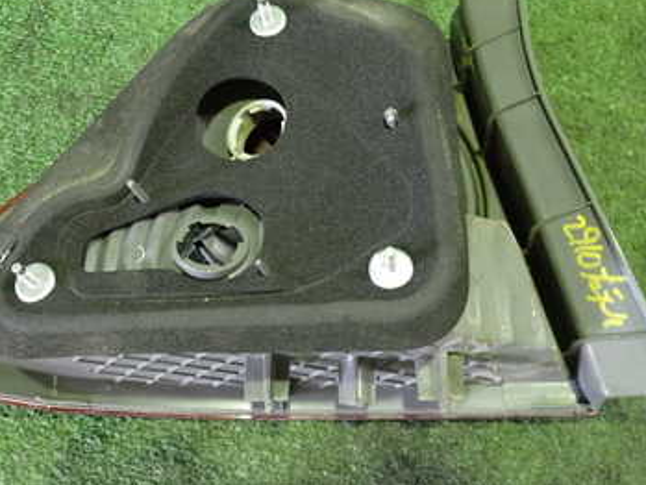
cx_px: 287
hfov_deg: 43.8
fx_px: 803
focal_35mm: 43
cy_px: 185
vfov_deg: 33.5
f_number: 2
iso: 640
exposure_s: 1/30
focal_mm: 4.5
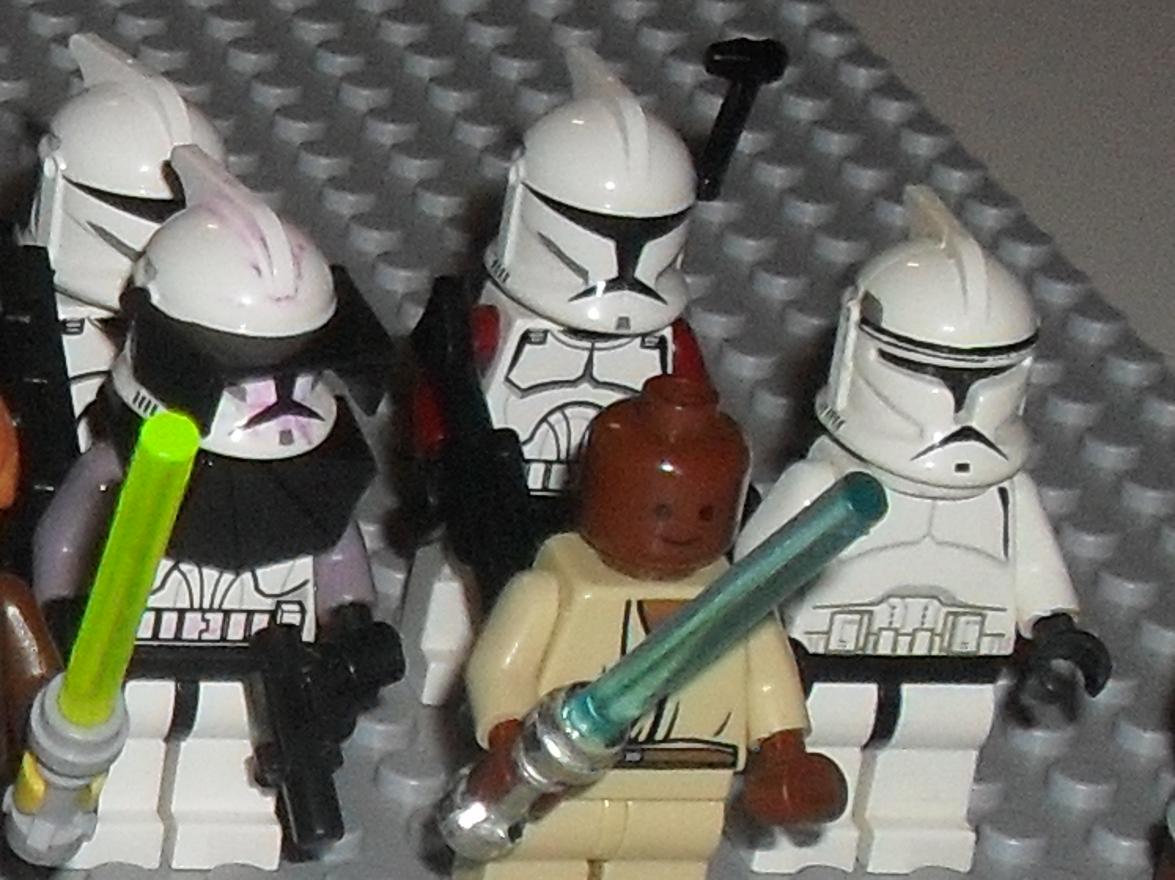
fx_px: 5803
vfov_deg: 8.6
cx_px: -1175
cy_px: 968
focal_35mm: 171
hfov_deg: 10.6
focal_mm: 6.3
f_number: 3.2
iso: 200
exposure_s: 1/45
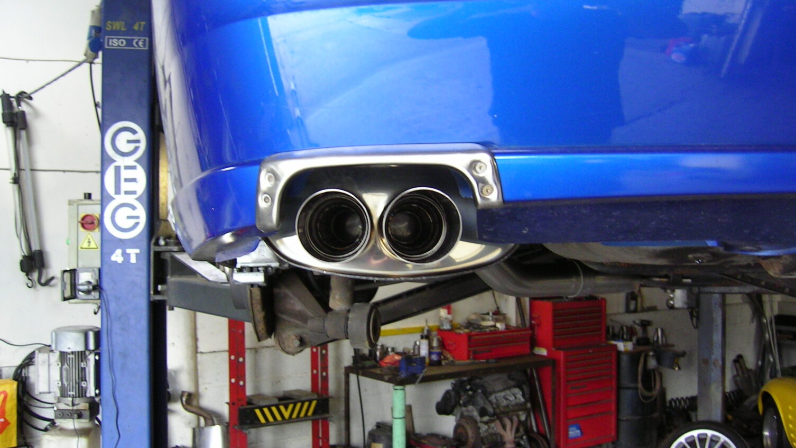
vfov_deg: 29.7
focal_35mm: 40
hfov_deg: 50.5
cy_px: 232
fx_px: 844
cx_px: 398
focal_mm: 5.6
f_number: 2.8
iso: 100
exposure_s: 1/30
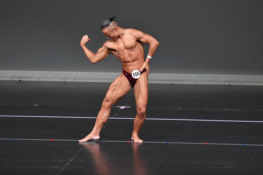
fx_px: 2519
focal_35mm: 345
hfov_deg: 6.0
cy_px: 88
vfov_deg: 4.0
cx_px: 132
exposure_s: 1/400
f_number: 5.6
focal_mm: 230
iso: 4000
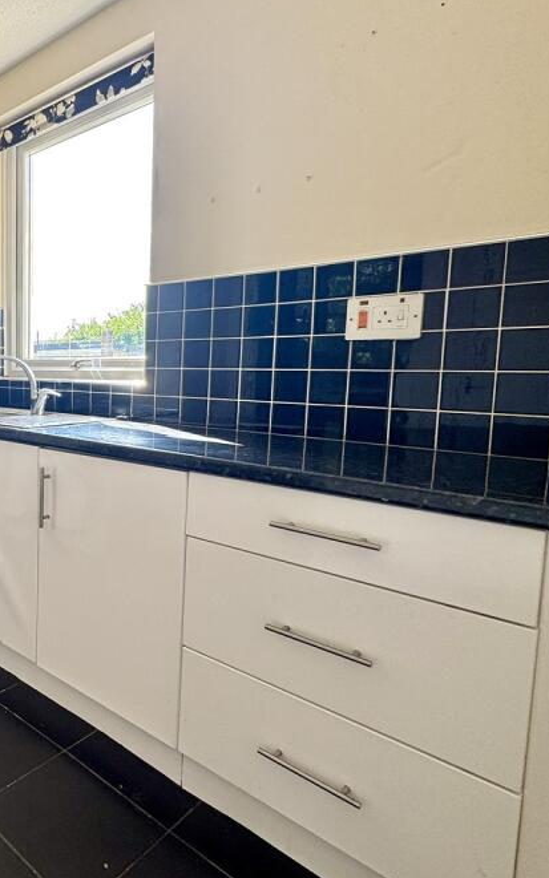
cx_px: -27
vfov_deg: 77.1
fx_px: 551
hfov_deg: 43.5
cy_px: 413
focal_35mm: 23
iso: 64
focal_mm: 2.22
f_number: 2.2
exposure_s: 1/99
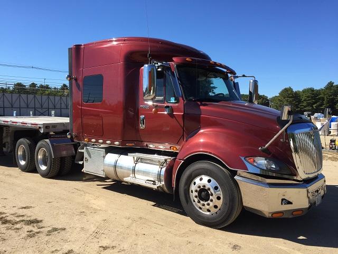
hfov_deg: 61.7
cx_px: 169
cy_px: 127
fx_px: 283
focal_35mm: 29
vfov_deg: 48.2
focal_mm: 4.15
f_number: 2.2
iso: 32
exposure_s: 1/1236
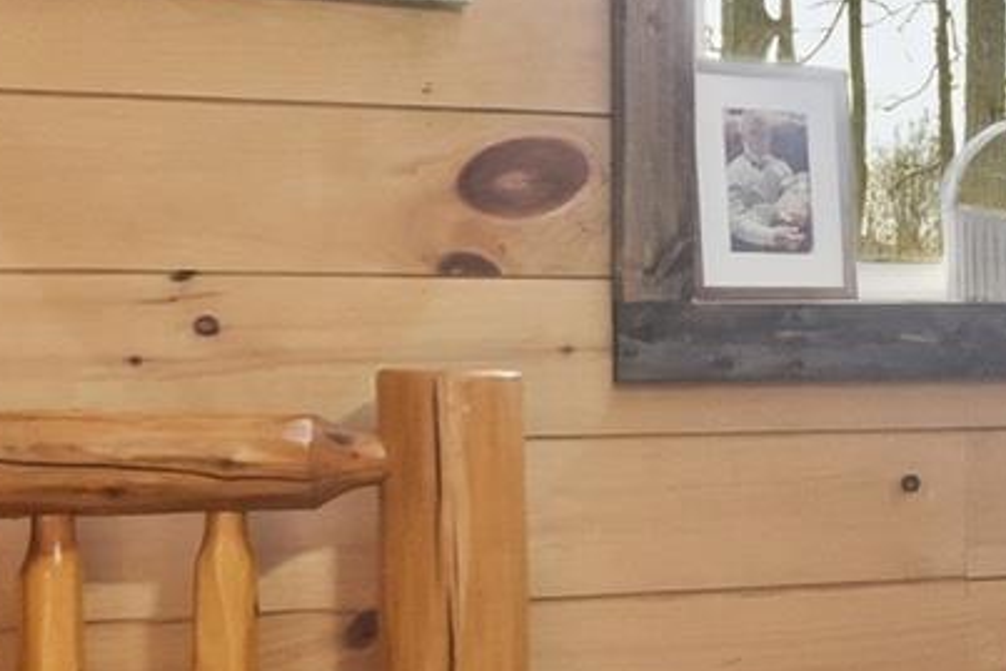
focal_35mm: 93
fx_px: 2600
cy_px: 383
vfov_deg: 14.7
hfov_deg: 19.5
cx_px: 1445
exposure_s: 1/1000
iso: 800
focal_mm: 10
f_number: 4
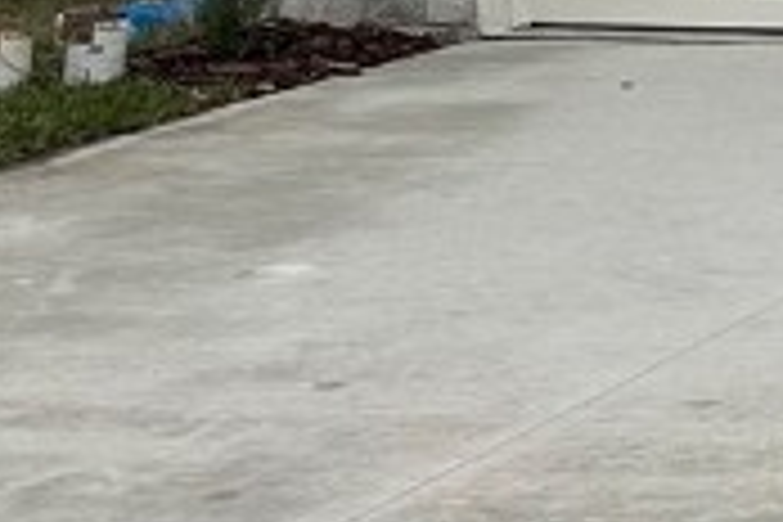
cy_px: -392
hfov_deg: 10.4
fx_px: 3197
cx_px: 2277
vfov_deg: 9.0
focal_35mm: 147
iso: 80
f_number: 1.78
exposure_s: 1/246
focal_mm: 6.86
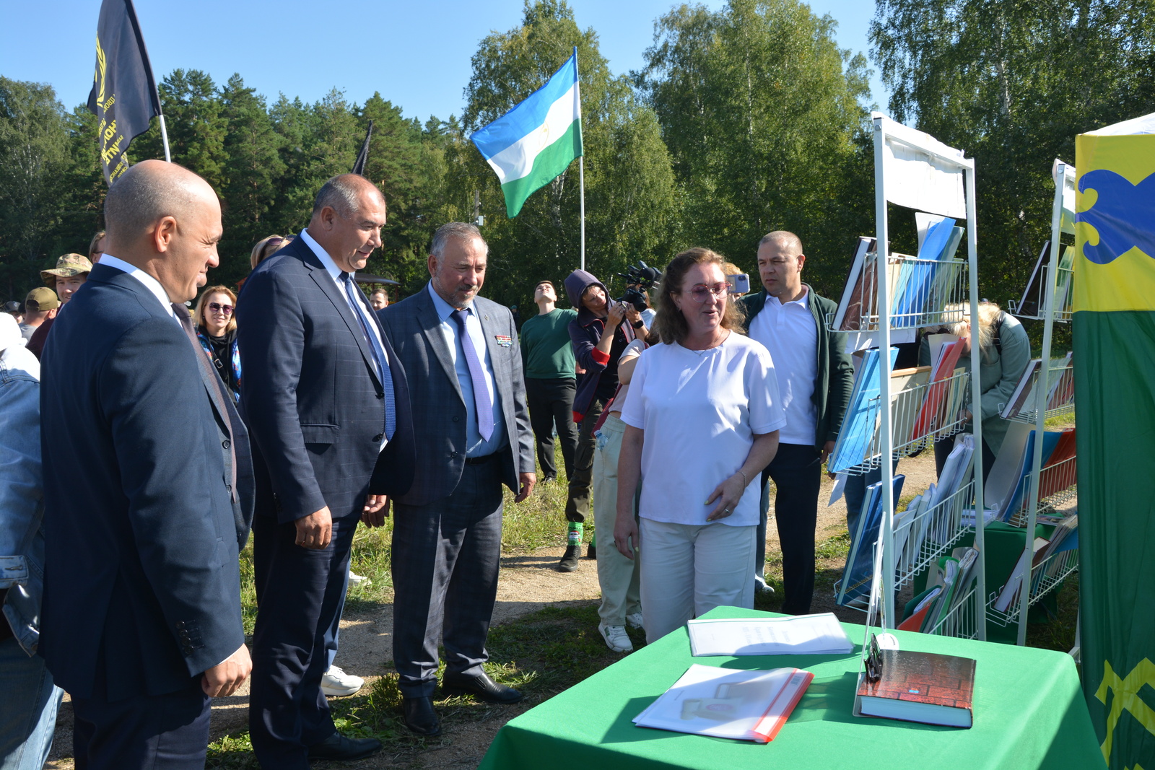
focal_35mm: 36
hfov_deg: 53.1
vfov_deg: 36.9
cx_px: 578
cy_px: 385
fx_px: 1155
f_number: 8
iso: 200
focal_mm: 24
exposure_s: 1/250
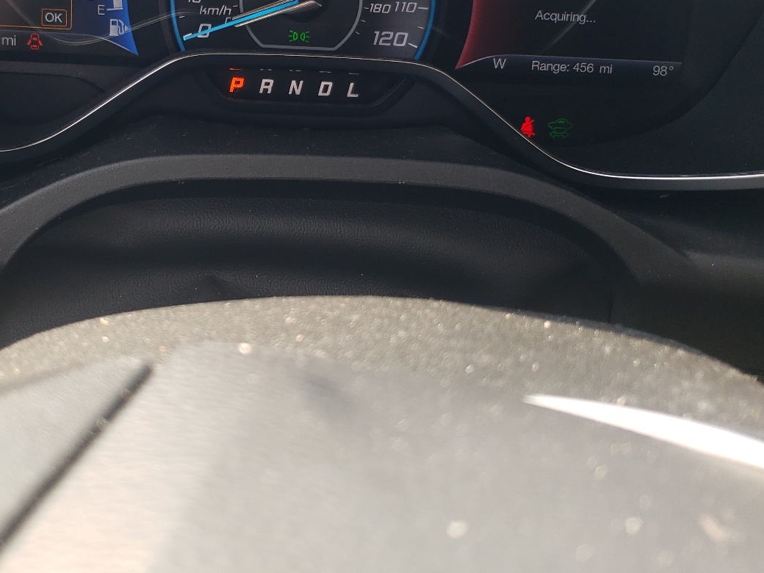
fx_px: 883
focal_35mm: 40
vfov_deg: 35.1
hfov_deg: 46.1
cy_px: 138
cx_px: 257
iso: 50
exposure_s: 1/222
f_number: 1.5
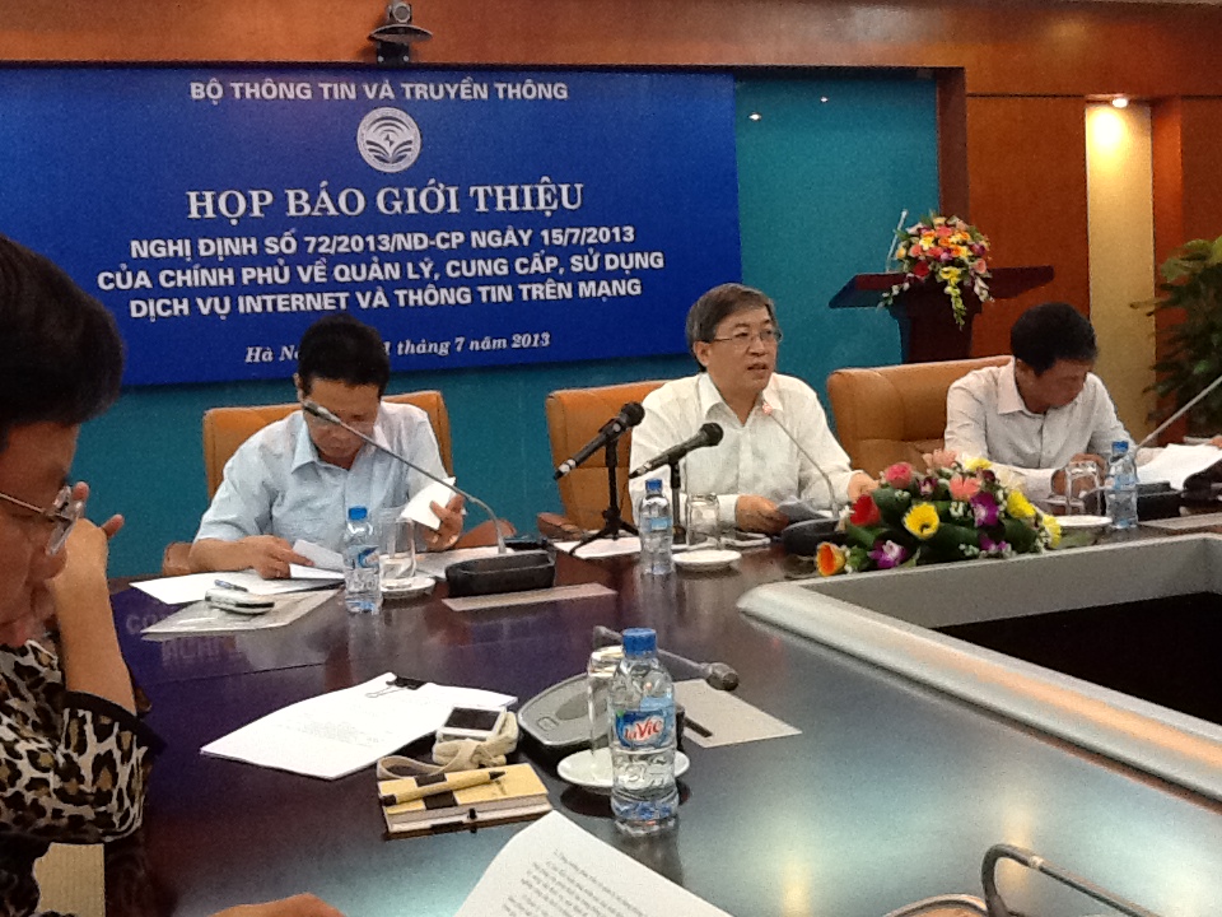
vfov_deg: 44.2
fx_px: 1130
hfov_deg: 56.8
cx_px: 611
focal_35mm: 32
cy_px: 458
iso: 250
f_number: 2.4
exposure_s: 1/30
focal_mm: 2.03
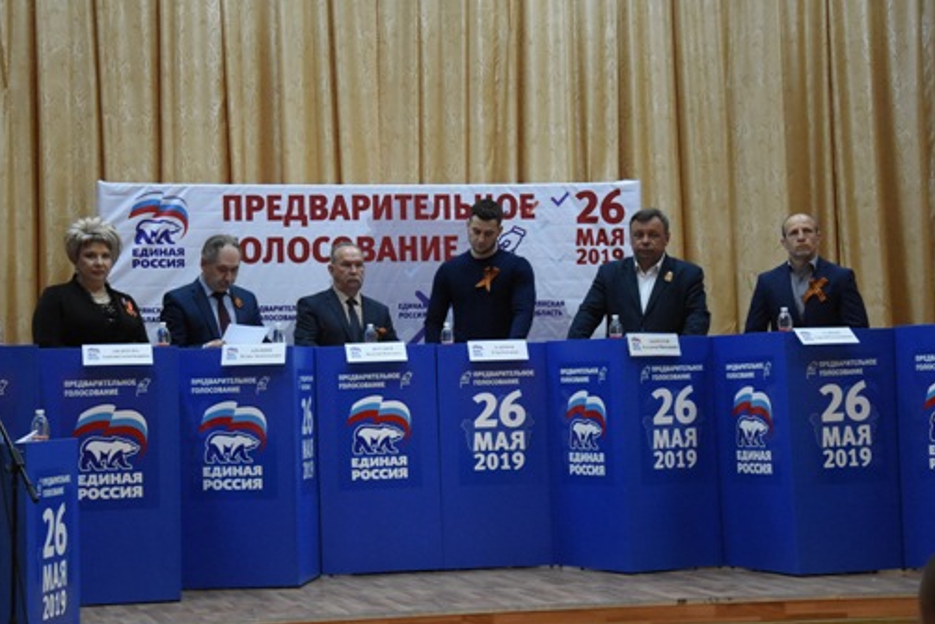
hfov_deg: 25.1
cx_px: 378
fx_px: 2094
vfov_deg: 16.9
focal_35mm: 81
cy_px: 283
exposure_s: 1/200
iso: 5000
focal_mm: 45
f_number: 5
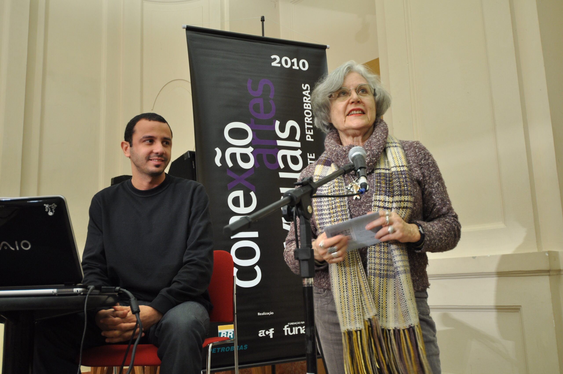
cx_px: 282
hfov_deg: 53.2
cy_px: 187
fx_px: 562
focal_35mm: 36
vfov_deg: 36.8
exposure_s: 1/20
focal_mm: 24
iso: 640
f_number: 4
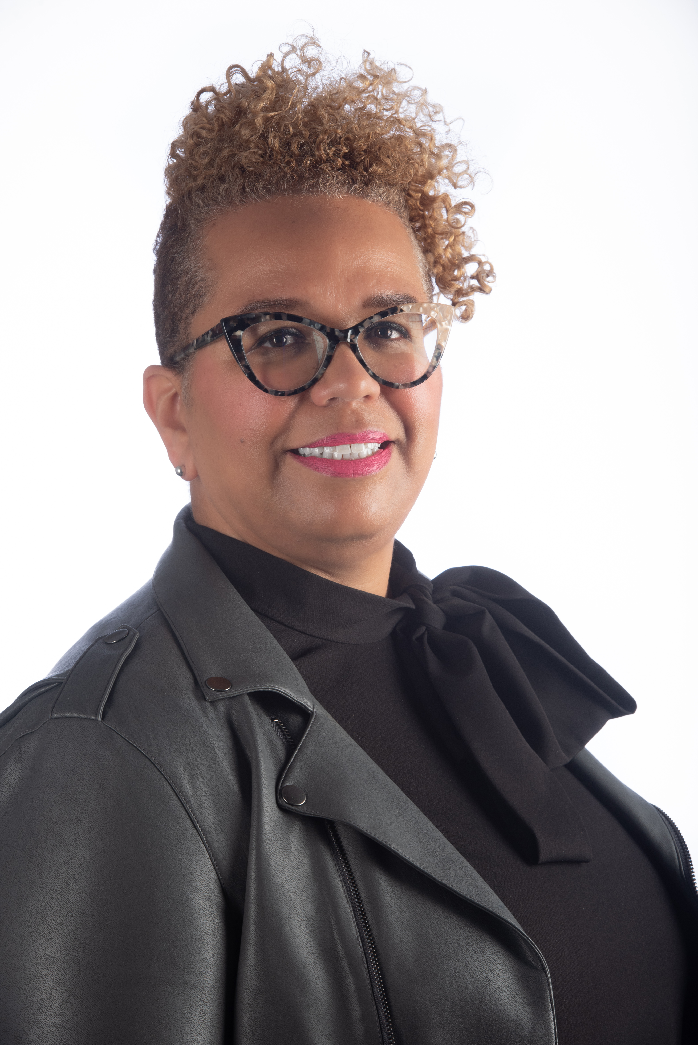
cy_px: 522
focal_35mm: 150
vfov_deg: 13.7
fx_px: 4358
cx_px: 349
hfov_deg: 9.2
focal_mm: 150
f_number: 13
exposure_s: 1/200
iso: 200
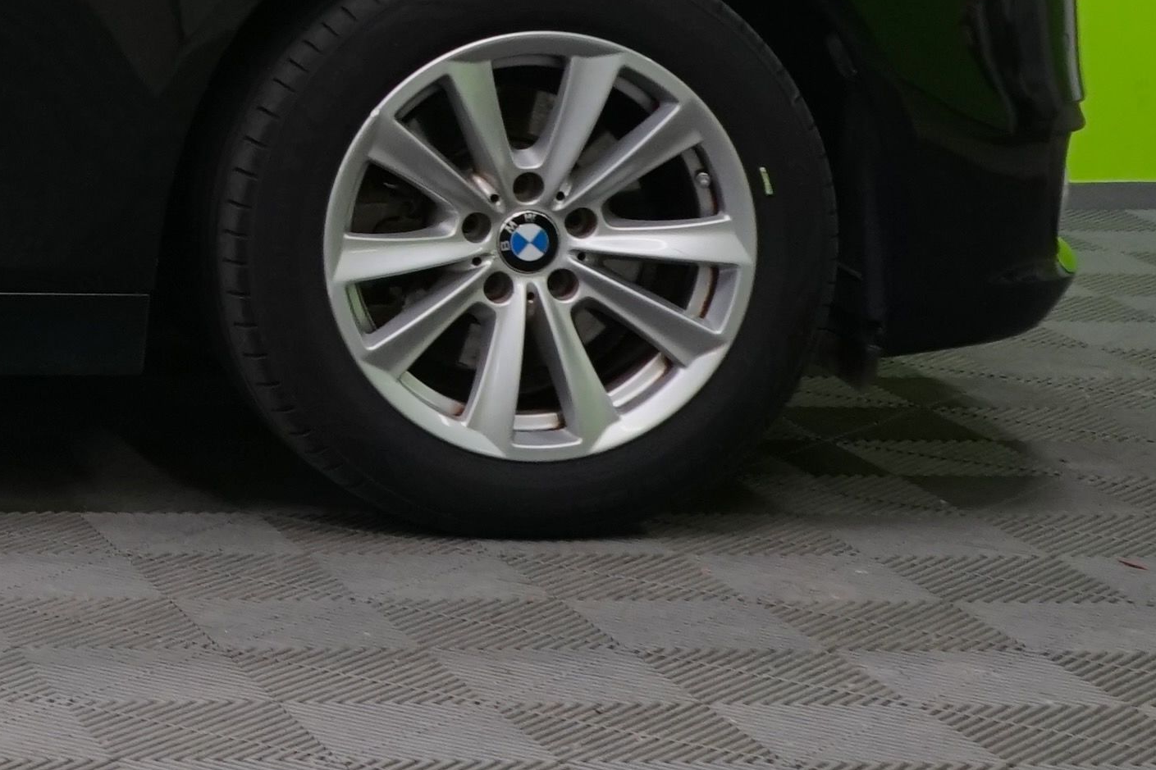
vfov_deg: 10.2
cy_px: -257
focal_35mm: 132
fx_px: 4238
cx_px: -944
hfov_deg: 13.8
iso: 1250
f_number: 6.3
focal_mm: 31
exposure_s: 1/50
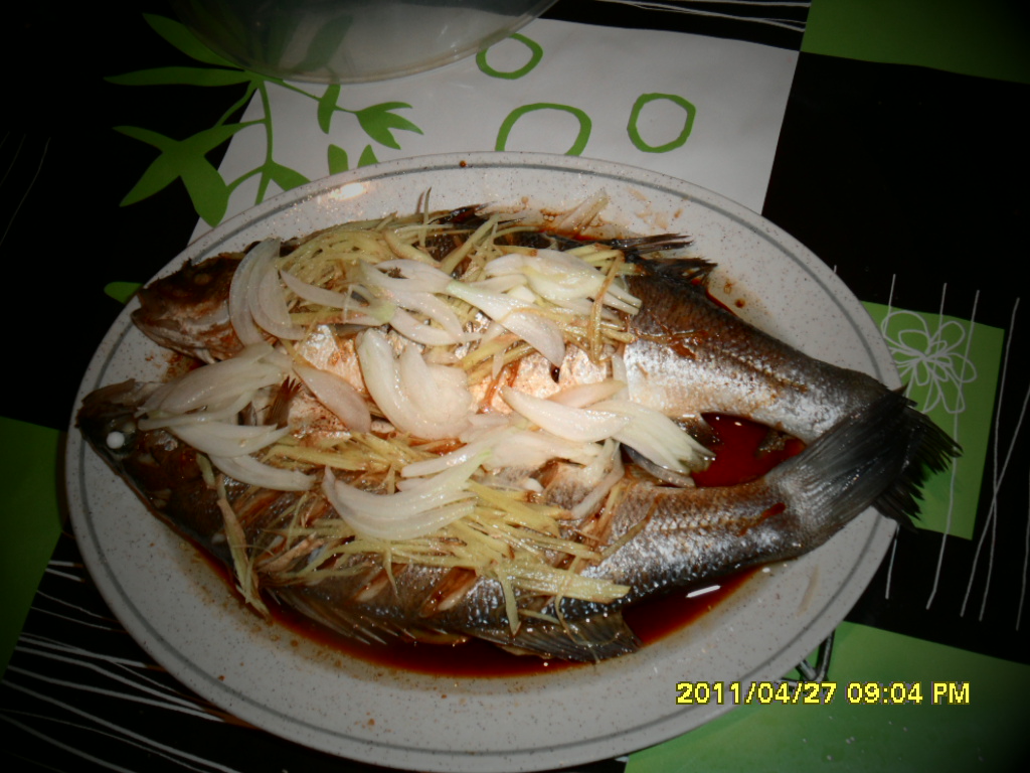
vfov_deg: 36.0
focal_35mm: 40
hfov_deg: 46.8
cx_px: 515
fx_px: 1190
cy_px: 386
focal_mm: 6.5
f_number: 3.6
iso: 200
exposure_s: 1/45
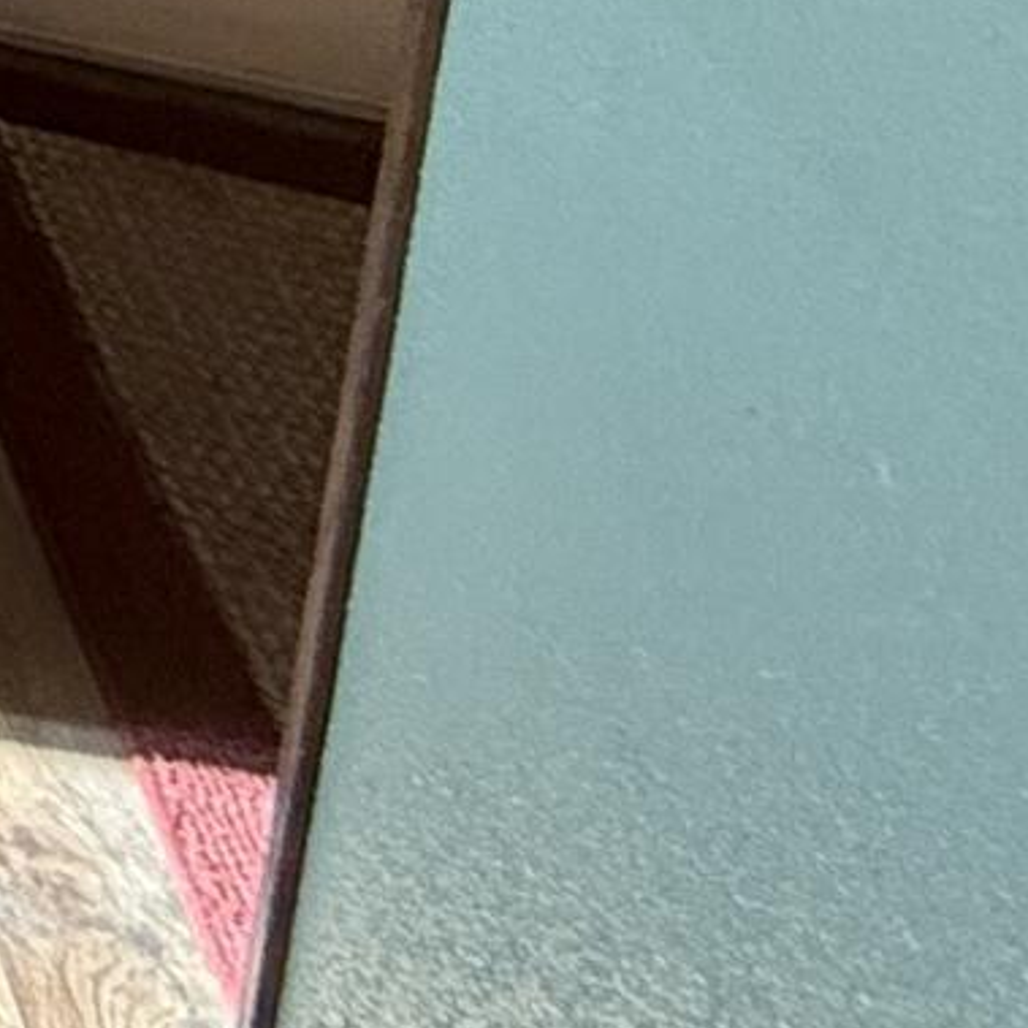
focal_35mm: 98
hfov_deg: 8.6
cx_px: -2927
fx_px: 3293
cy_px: -1240
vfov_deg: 13.9
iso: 160
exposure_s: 1/120
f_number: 2.2
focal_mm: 2.22
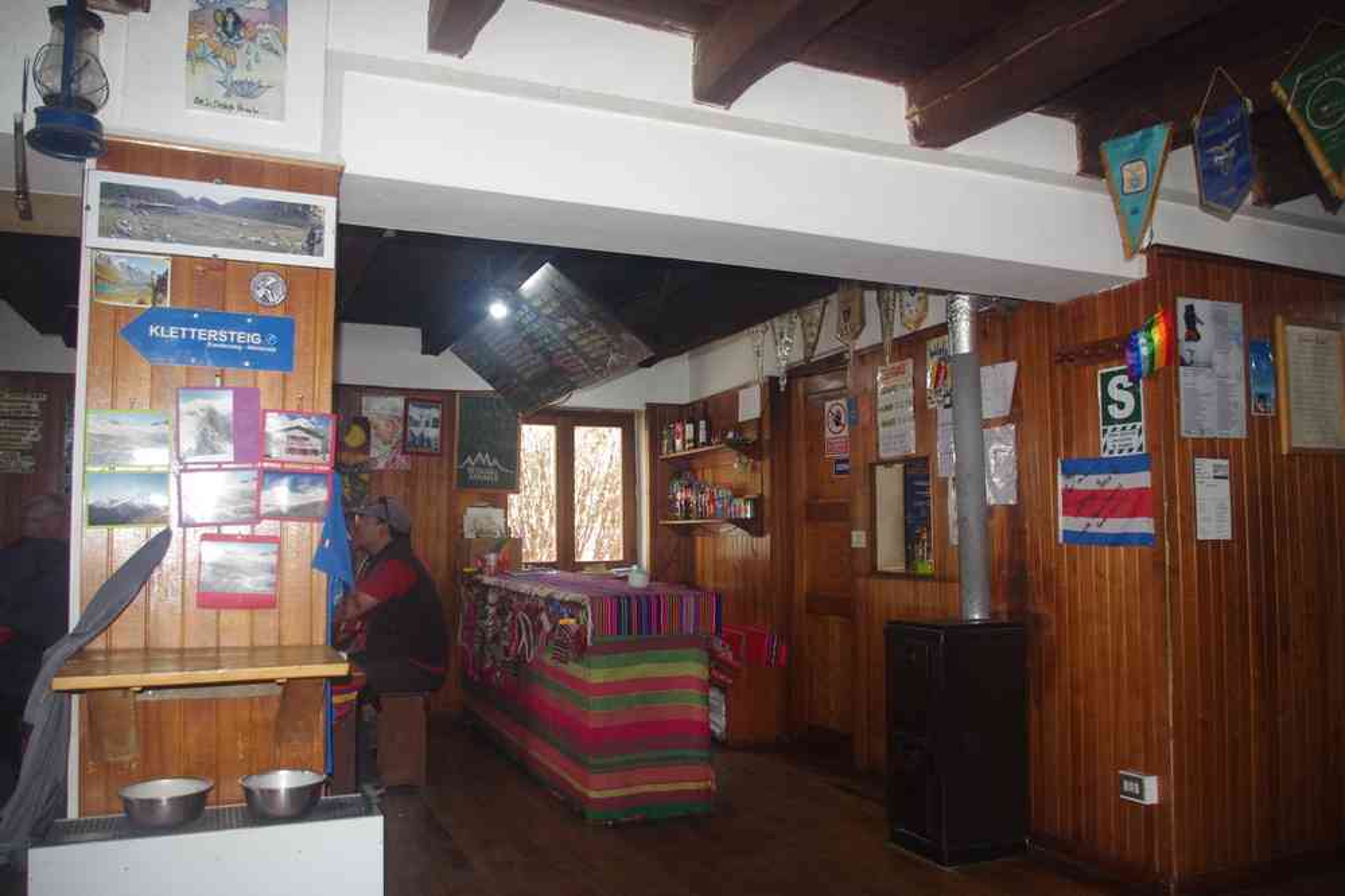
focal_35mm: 27
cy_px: 448
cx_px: 672
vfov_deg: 47.9
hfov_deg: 67.4
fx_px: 1009
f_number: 5
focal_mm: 18
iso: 800
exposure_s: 1/50
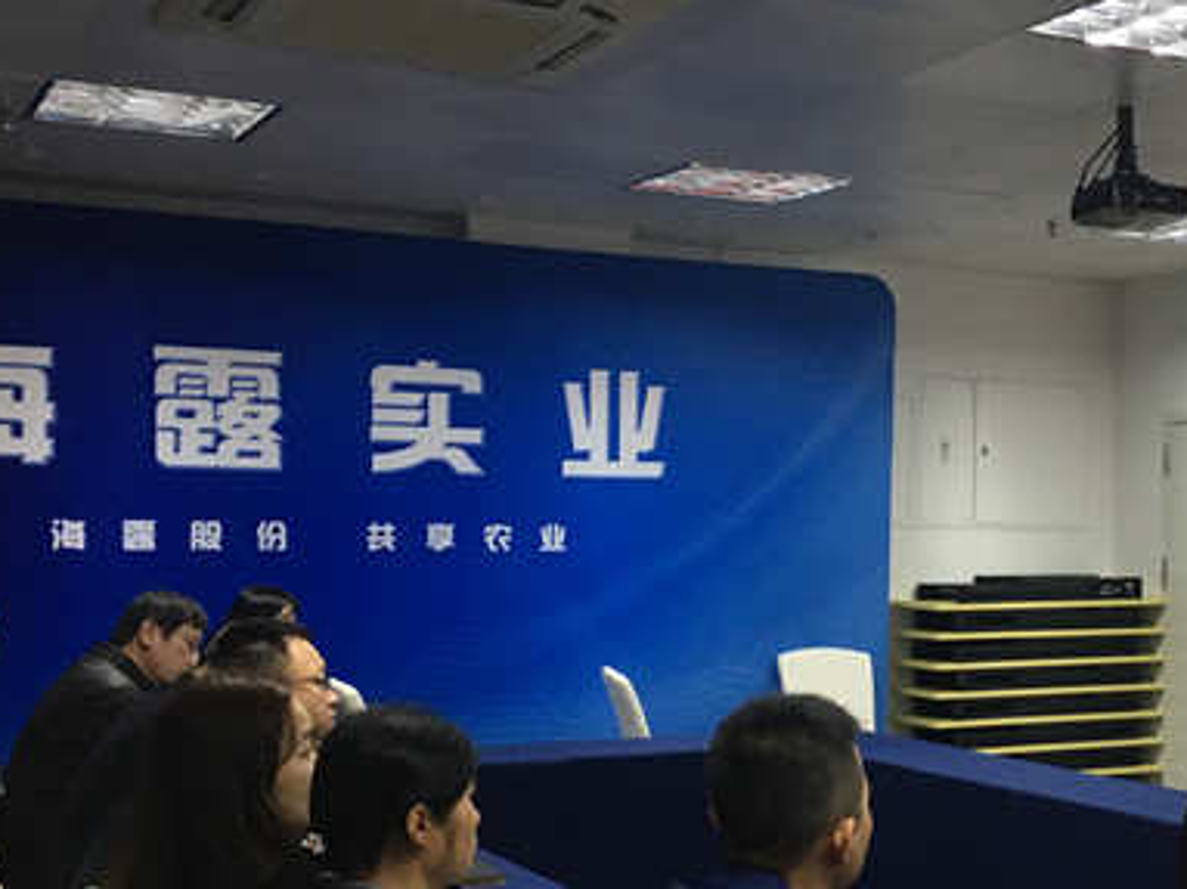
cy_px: 584
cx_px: 933
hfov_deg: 33.5
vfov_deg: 26.0
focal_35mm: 56
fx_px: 1920
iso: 100
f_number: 2.2
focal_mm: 4.15
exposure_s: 1/33
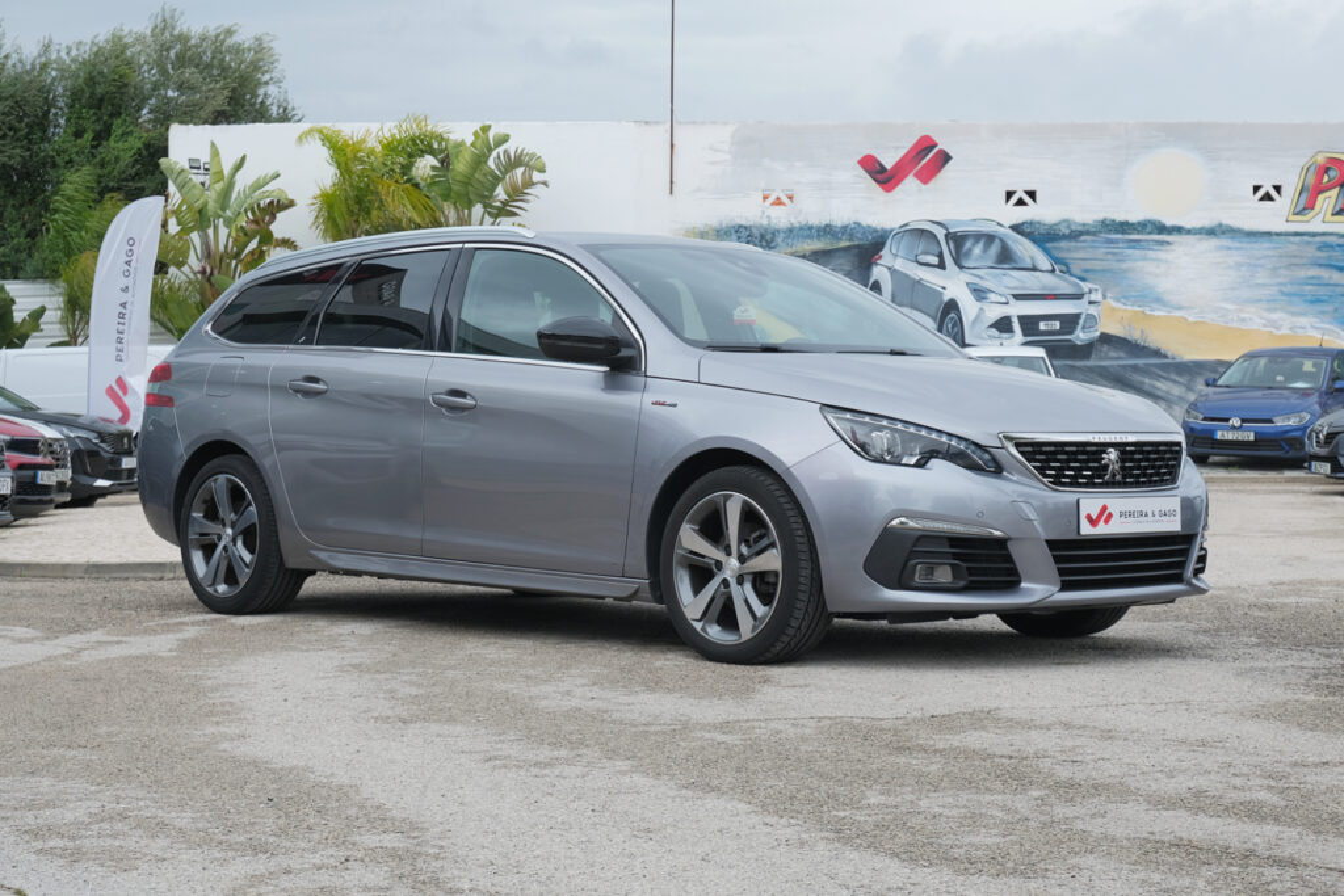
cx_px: 672
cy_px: 448
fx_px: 2539
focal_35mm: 68
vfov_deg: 20.0
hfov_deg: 29.7
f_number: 9
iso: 160
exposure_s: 1/100
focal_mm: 45
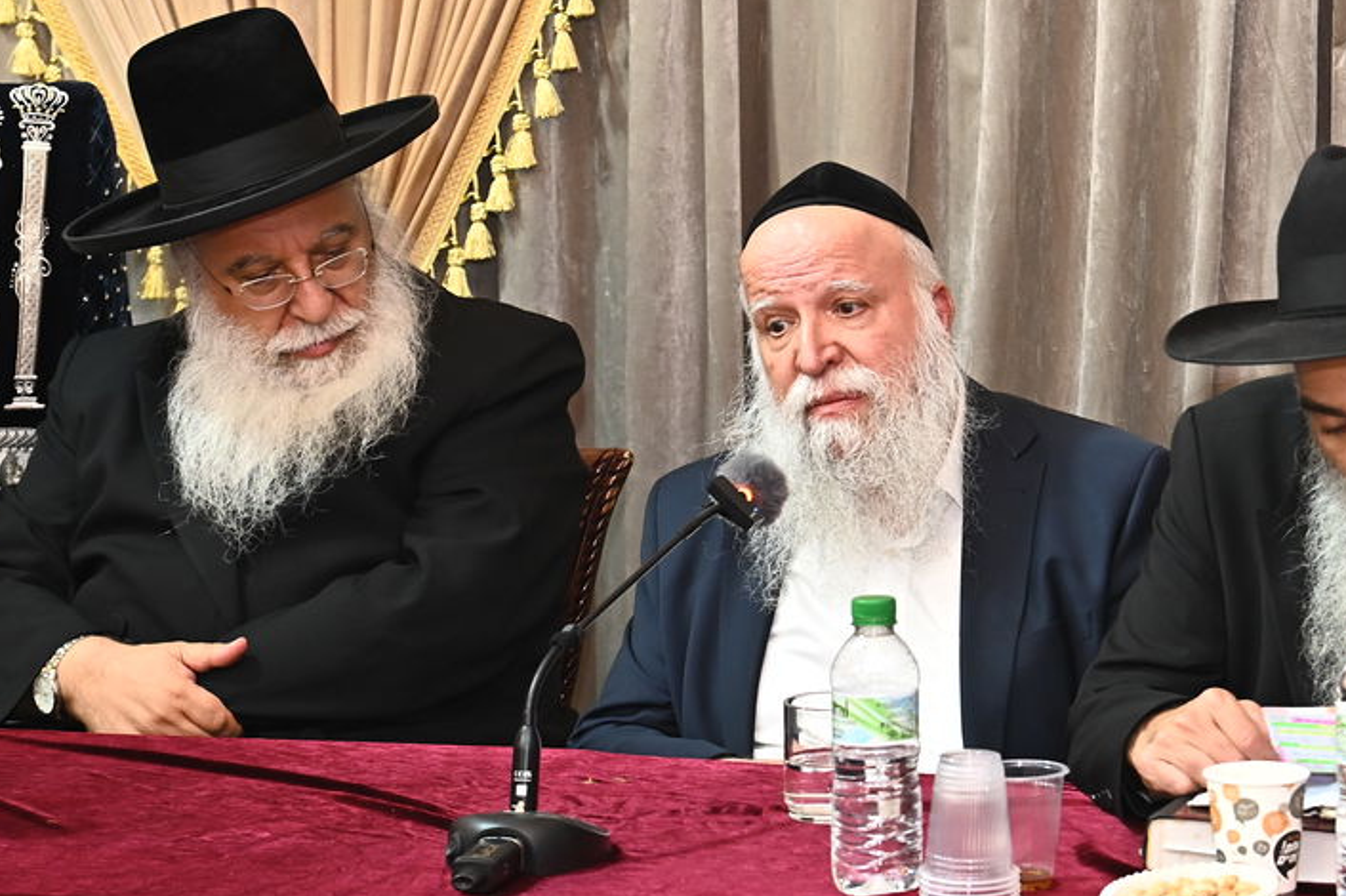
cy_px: 330
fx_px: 4148
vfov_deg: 12.3
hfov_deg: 18.3
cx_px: 1060
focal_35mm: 111
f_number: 5.6
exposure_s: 1/160
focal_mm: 56
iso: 1250
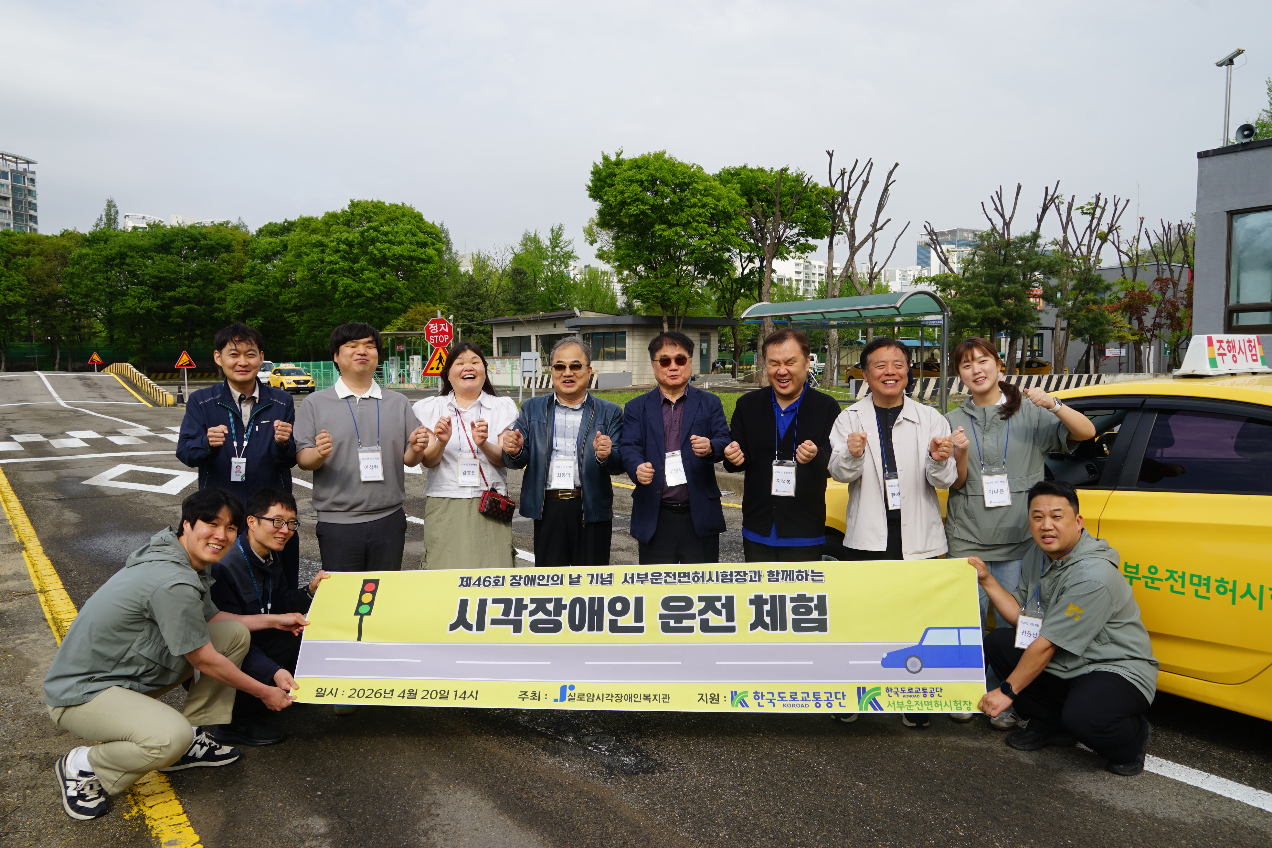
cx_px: 636
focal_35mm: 27
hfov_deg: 67.4
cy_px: 424
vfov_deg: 47.9
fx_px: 954
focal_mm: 27
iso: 100
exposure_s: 1/100
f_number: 10
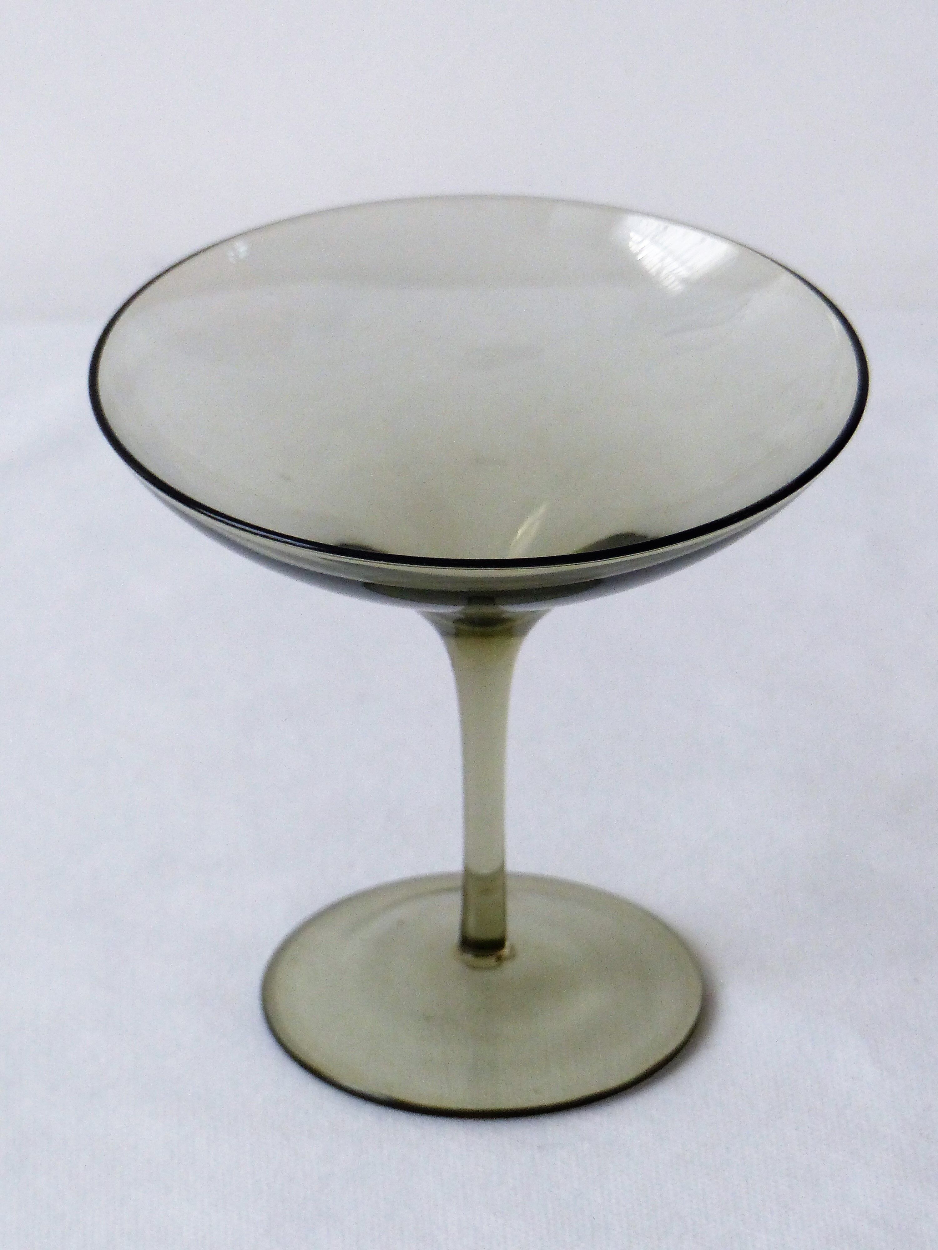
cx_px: 469
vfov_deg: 9.4
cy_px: 625
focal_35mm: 211
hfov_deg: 7.0
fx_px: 7623
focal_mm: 34.5
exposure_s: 1/80
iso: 250
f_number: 2.8
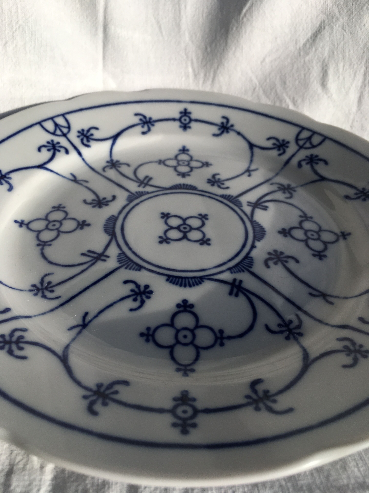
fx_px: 412
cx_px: 184
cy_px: 246
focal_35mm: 29
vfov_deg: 61.7
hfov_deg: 48.2
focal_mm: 4.15
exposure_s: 1/487
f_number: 2.2
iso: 25
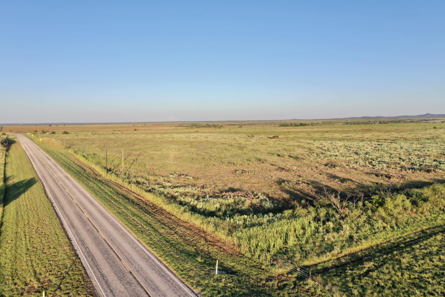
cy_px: 148
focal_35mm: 28
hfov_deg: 65.5
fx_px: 346
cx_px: 222
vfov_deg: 46.4
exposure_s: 1/160
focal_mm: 10.26
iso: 100
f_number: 6.3
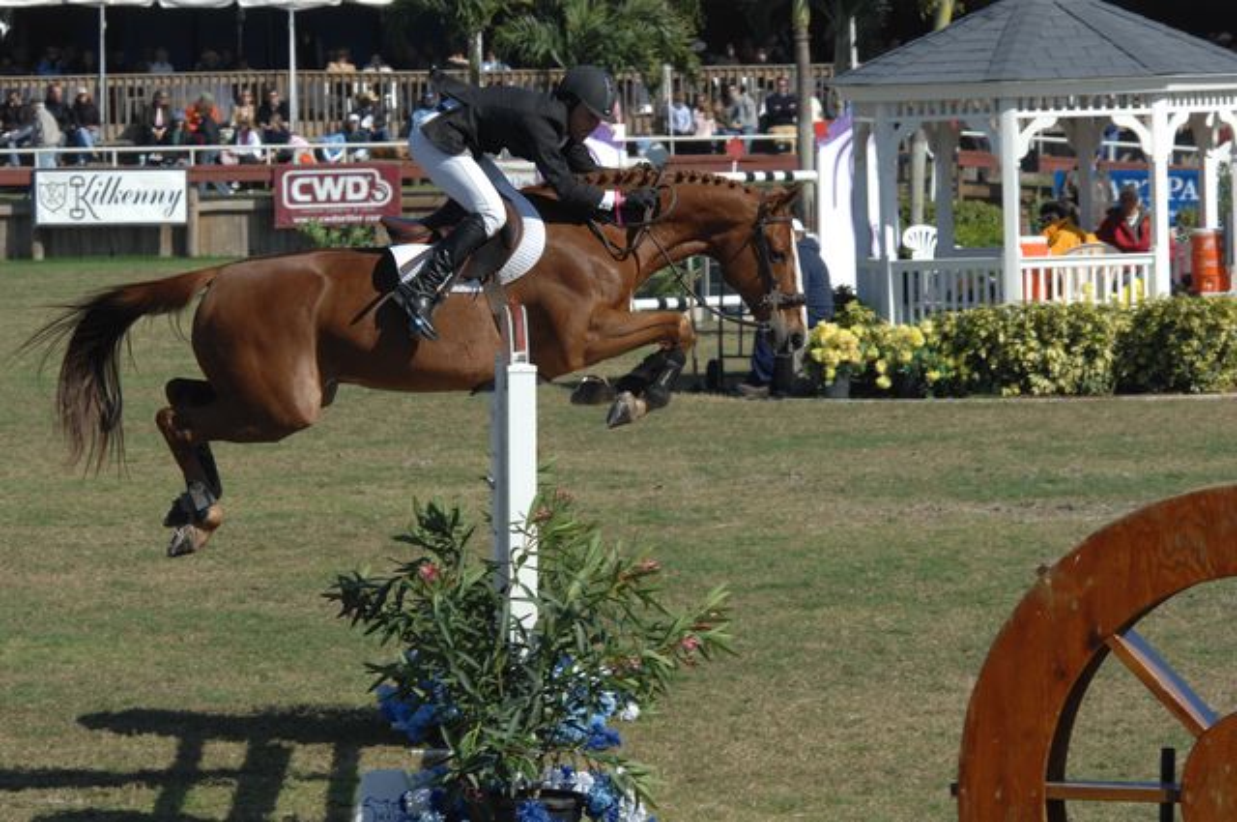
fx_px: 9266
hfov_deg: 7.6
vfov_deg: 5.1
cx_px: 618
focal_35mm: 270
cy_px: 411
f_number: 11
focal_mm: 180
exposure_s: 1/640
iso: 400
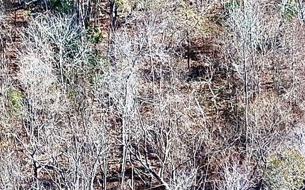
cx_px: 418
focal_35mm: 380
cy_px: -75
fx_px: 3159
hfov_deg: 5.5
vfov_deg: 3.4
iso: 100
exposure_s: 1/400
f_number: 2.8
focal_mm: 19.35
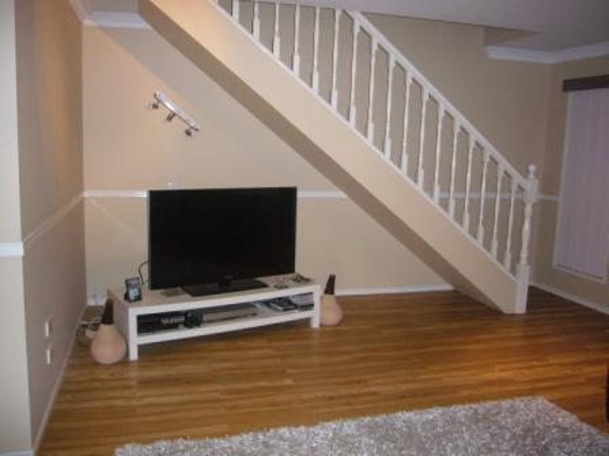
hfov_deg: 56.8
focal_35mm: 32
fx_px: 563
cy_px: 228
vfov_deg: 44.2
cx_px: 304
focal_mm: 5.2
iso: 320
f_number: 2.9
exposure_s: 1/30
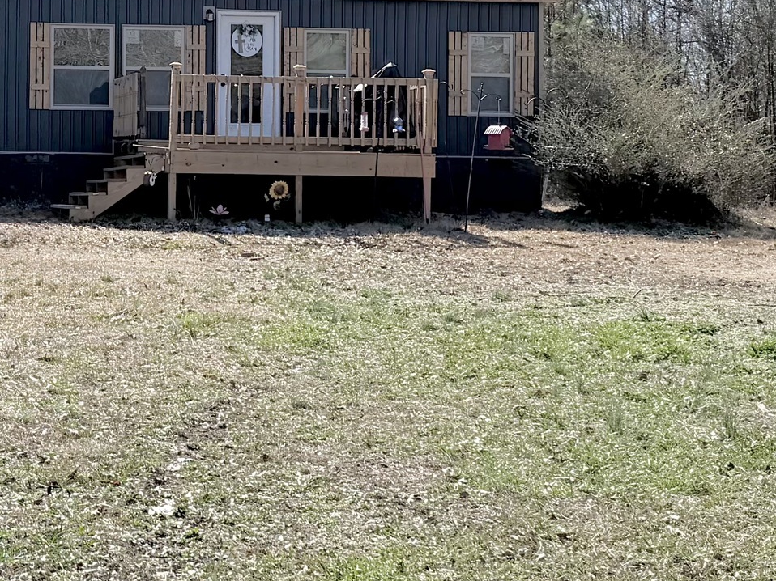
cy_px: 130
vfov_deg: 19.0
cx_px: 84
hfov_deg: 24.6
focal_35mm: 77
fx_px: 1726
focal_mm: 6.76
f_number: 1.78
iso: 80
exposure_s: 1/4975
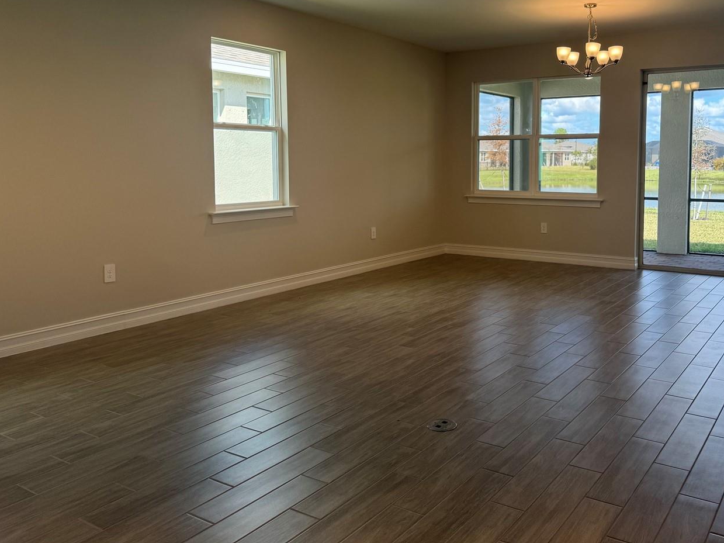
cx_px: 456
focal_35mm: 31
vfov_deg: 45.0
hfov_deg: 57.6
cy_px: 203
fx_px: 648
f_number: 1.78
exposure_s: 1/266
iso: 80
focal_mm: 6.76
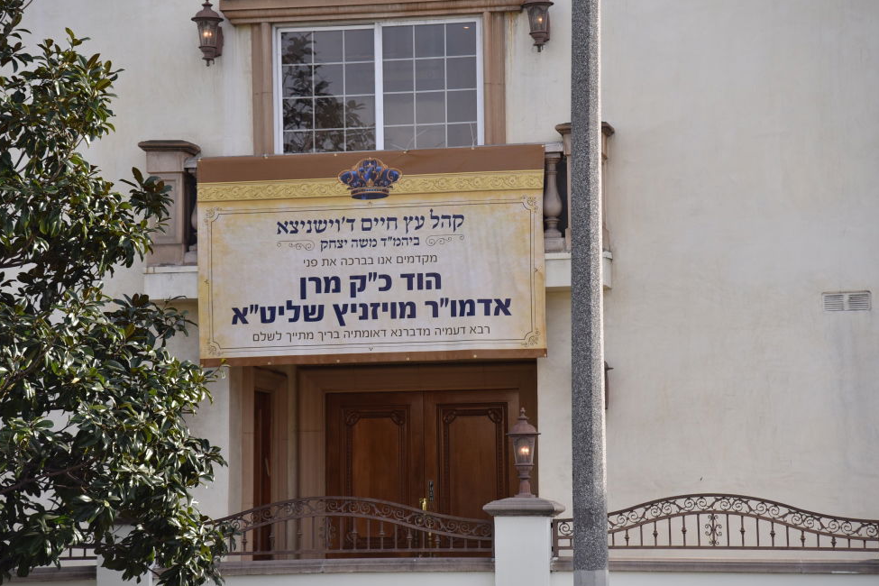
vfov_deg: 10.9
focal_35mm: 126
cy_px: 284
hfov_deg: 16.3
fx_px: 3076
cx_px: 419
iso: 125
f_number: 4.5
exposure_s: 1/800
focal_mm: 120
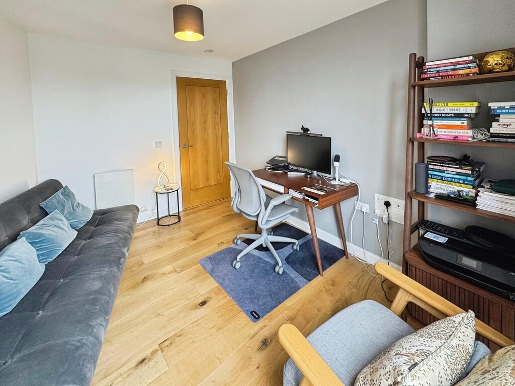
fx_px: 208
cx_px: 258
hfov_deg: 102.0
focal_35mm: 14
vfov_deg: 85.7
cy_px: 193
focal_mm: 2.22
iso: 125
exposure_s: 1/99
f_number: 2.2
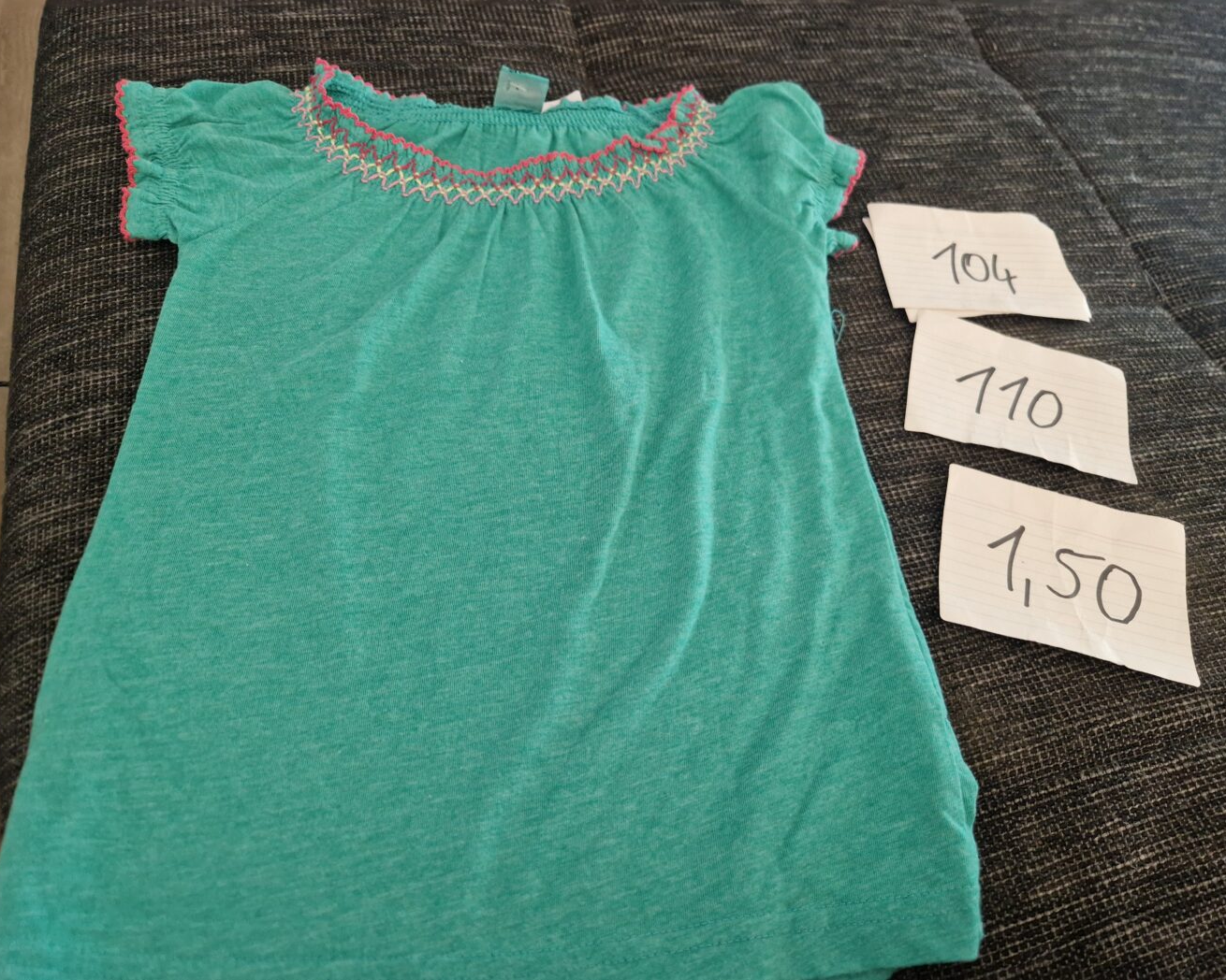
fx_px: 871
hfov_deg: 70.3
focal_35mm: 24
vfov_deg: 58.8
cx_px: 612
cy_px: 490
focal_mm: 5.4
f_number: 1.8
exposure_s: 1/100
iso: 80
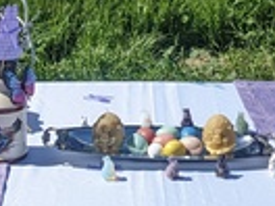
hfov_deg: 16.0
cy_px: -79
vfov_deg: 11.7
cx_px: 94
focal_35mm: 123
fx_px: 977
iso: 63
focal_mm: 4.38
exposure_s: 1/3906
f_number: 1.73
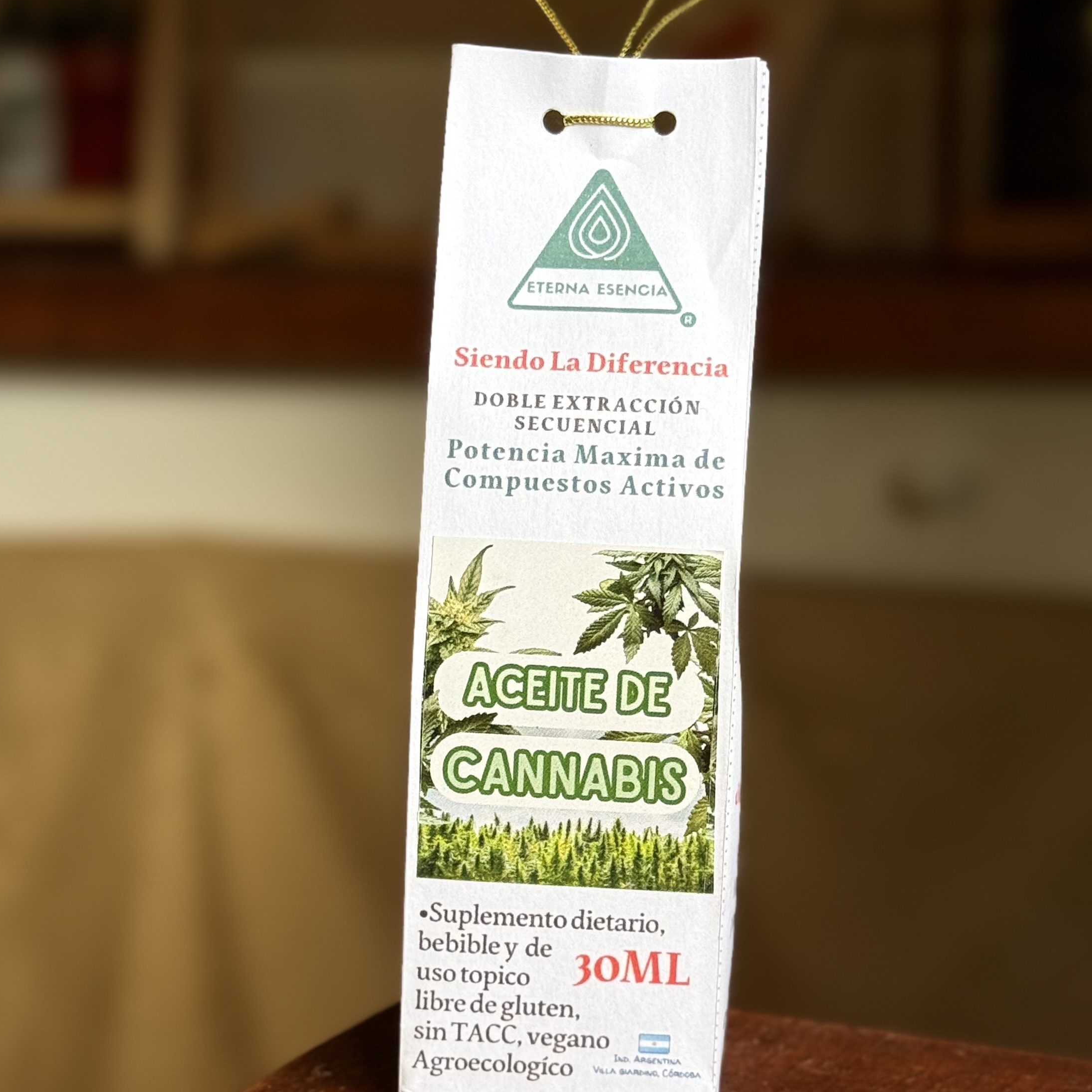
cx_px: 538
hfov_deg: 22.2
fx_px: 2784
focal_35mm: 78
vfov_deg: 22.1
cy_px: 678
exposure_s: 1/121
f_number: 1.78
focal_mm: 6.76
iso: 50
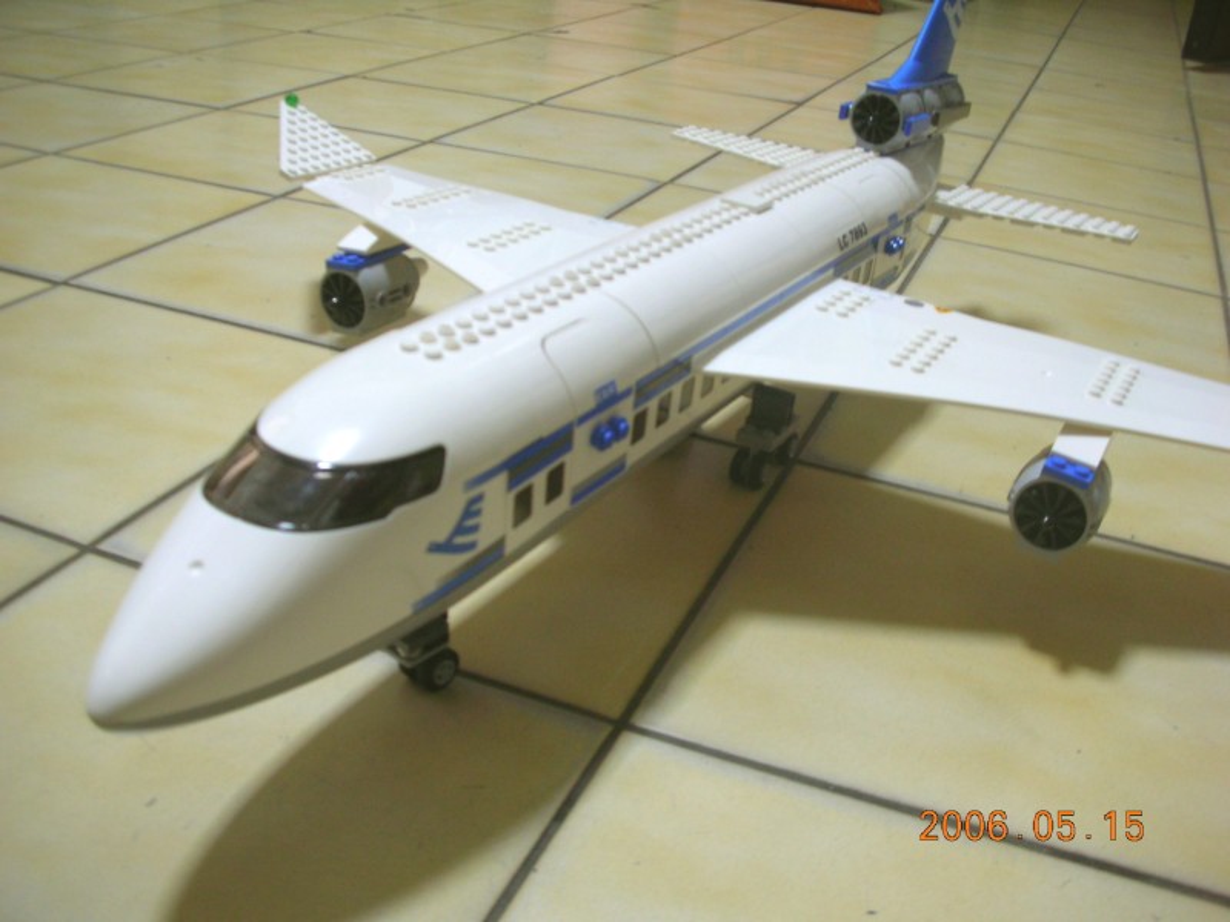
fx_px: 1244
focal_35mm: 35
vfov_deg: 40.7
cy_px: 461
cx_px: 615
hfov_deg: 52.6
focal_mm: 5.8
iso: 100
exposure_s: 1/4.5
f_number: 3
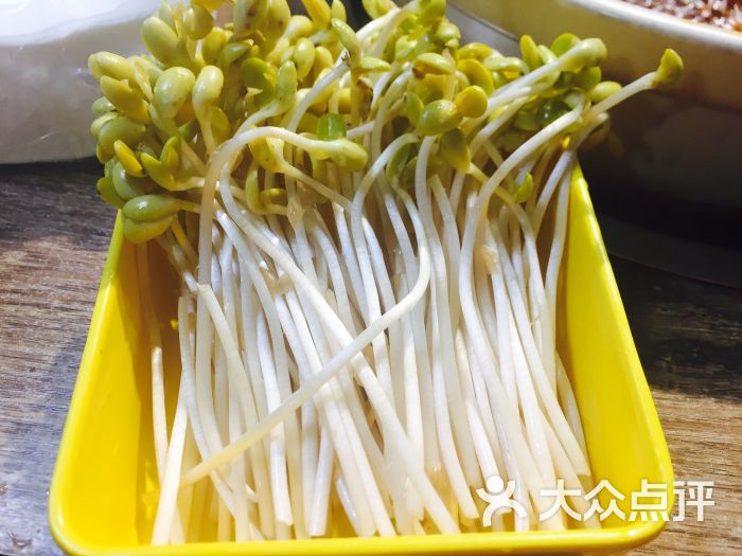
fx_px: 622
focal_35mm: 29
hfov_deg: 61.7
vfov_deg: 48.2
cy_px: 278
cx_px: 371
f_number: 2.2
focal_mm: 4.15
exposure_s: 1/33
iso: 80
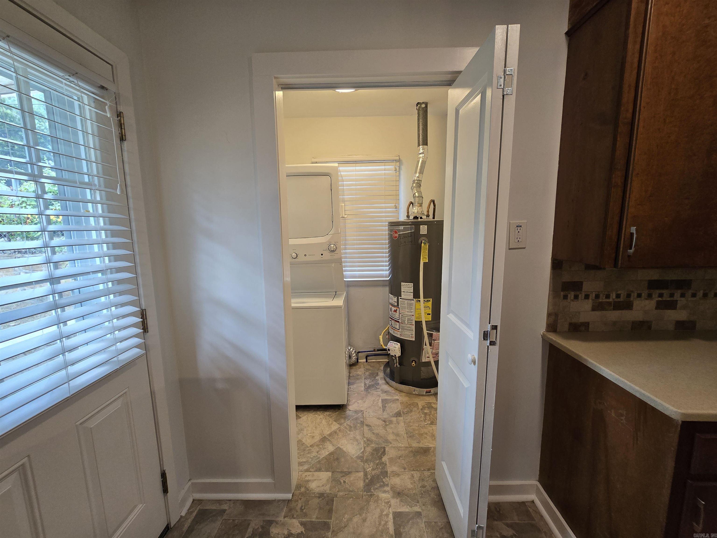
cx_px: 358
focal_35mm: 13
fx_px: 269
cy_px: 269
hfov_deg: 106.2
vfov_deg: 89.9
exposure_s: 1/60
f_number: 2.2
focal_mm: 2.2
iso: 100
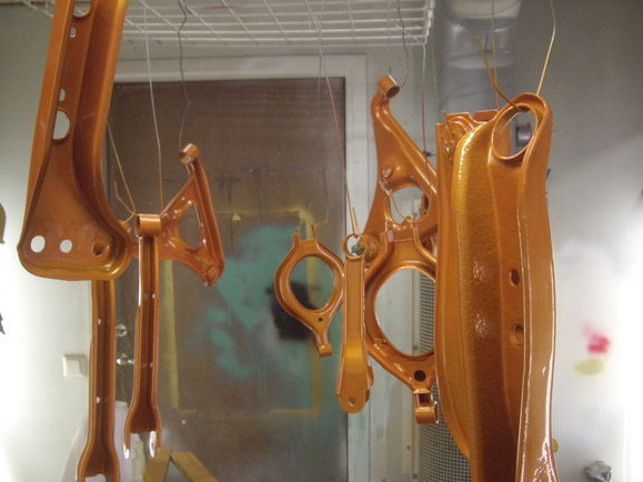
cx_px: 321
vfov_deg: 34.3
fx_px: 780
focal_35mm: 42
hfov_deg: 44.8
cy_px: 262
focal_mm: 7.9
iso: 400
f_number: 2.8
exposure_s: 1/80
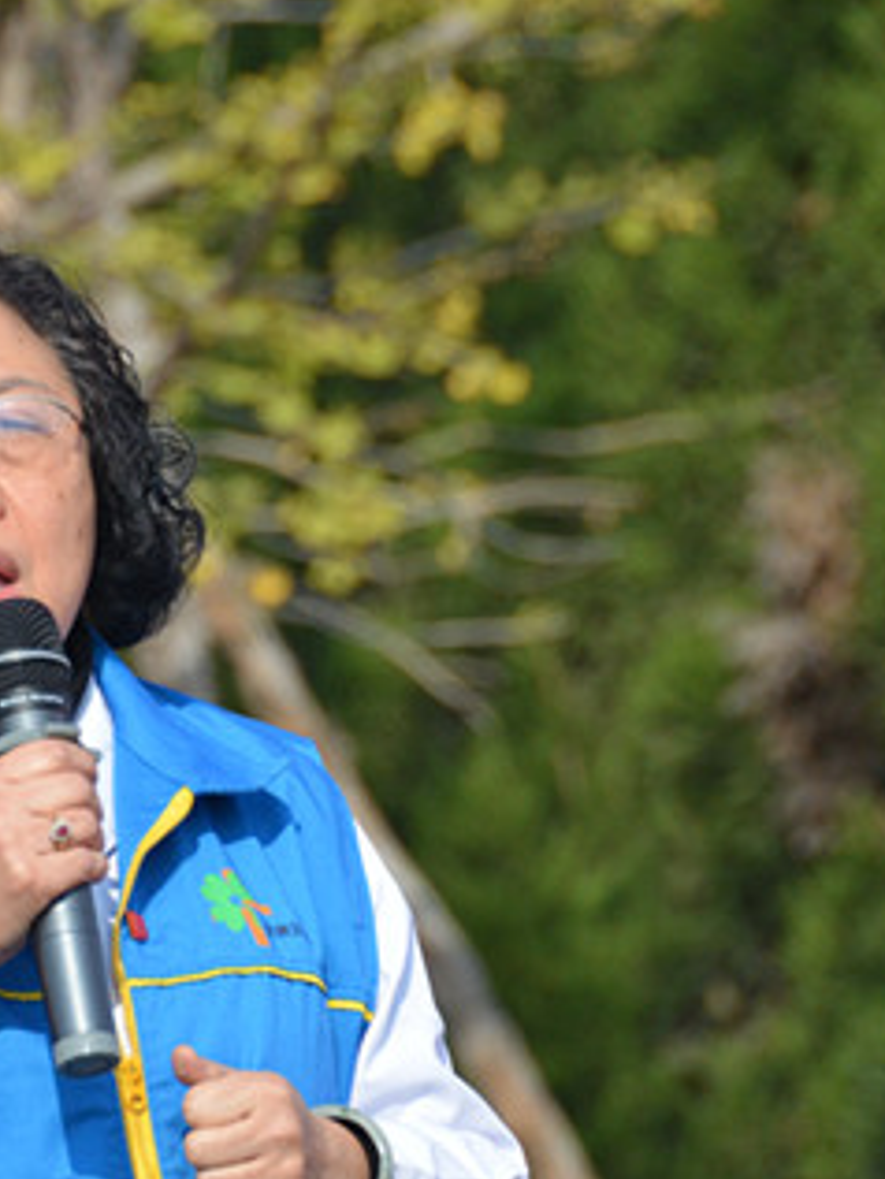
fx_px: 18532
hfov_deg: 2.7
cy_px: 669
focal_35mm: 544
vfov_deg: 3.6
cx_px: 4
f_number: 7.1
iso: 800
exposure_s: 1/3200
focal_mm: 200
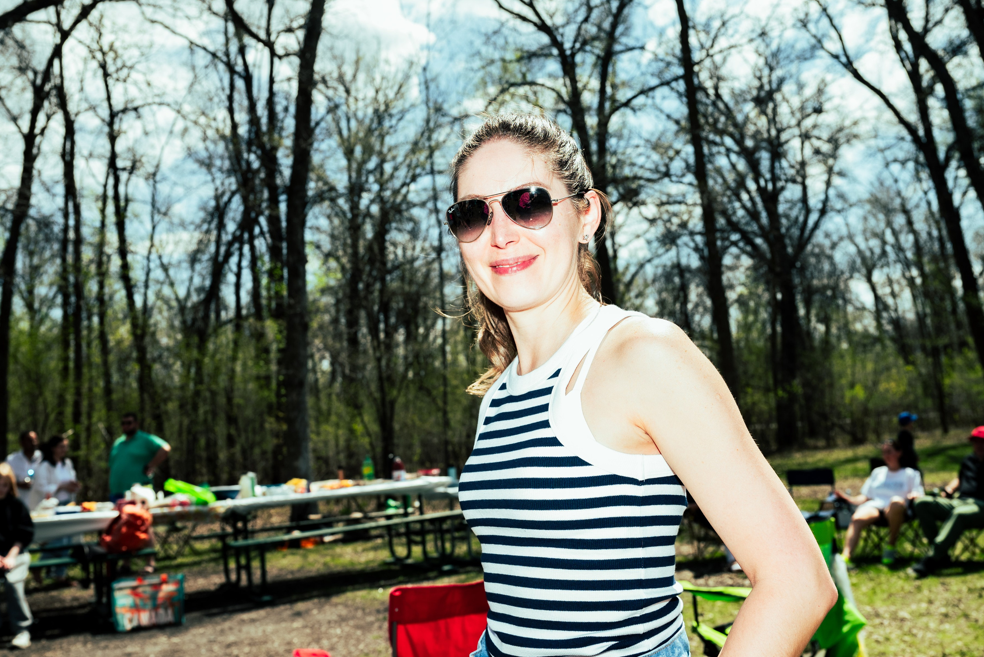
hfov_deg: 57.2
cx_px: 523
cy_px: 351
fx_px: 902
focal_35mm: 33
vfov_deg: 40.0
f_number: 5
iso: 200
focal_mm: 29
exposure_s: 1/160
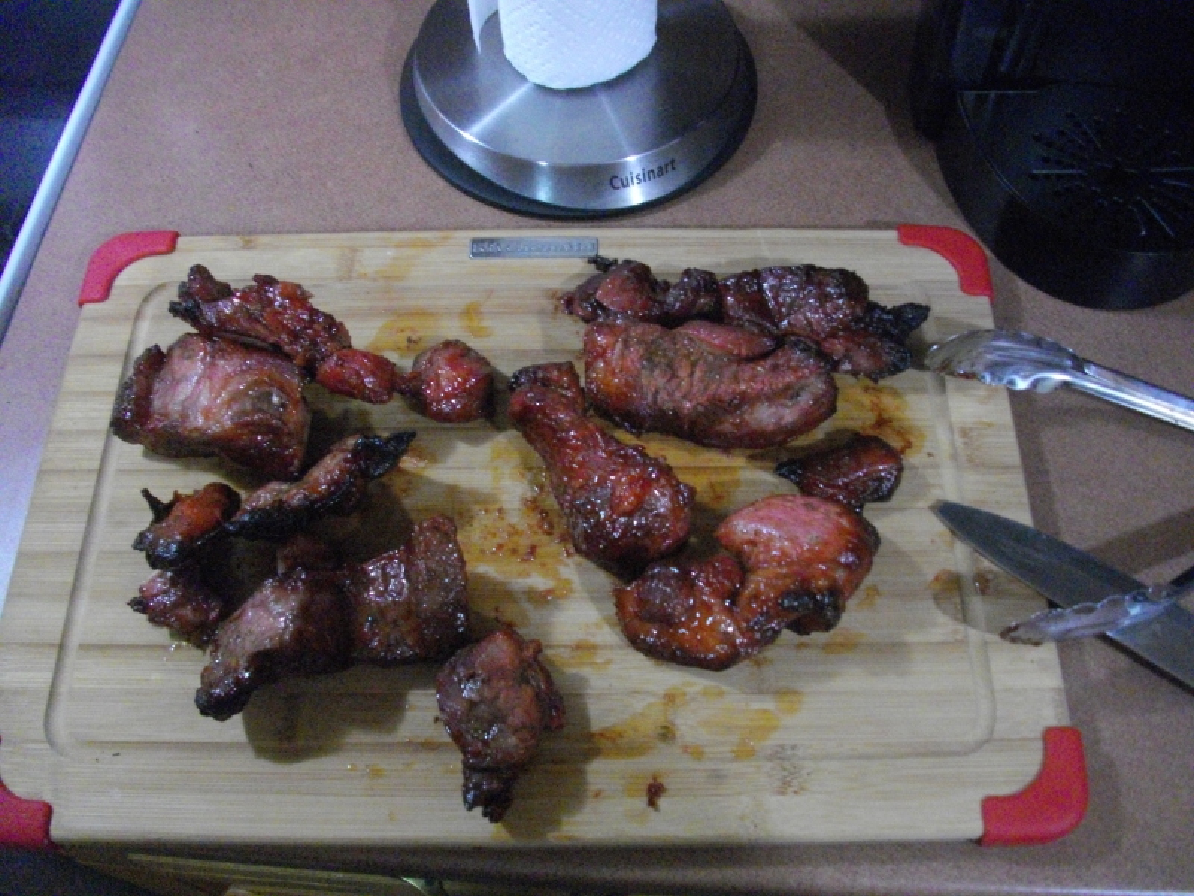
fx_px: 1104
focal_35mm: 32
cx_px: 597
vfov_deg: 44.2
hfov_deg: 56.8
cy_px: 448
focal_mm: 5.7
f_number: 2.9
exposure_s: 1/40
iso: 800
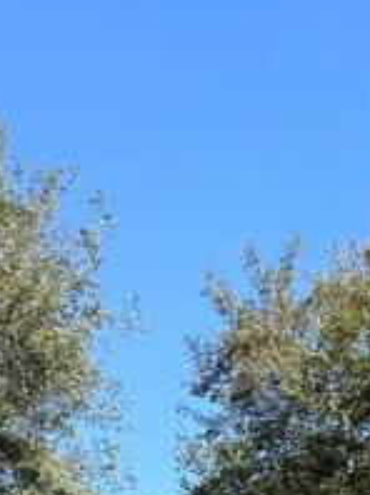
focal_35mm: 81
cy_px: 784
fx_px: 1157
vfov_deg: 20.1
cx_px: 345
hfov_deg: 17.8
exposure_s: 1/3145
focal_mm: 6.76
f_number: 1.78
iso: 80
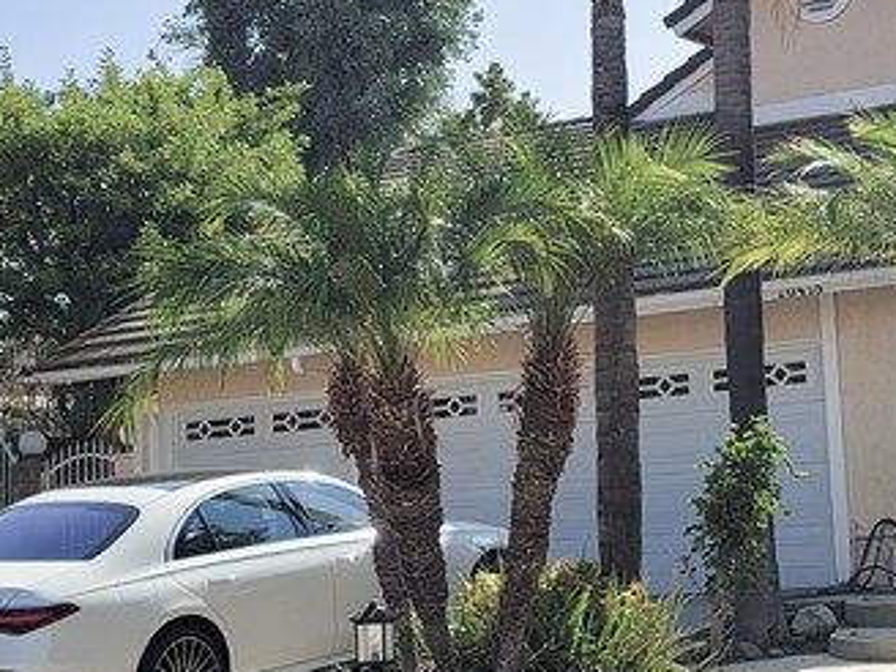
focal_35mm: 78
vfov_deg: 18.9
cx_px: 606
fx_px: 2019
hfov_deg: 24.9
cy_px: 295
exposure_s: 1/2000
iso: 20
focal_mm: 7
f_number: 1.8
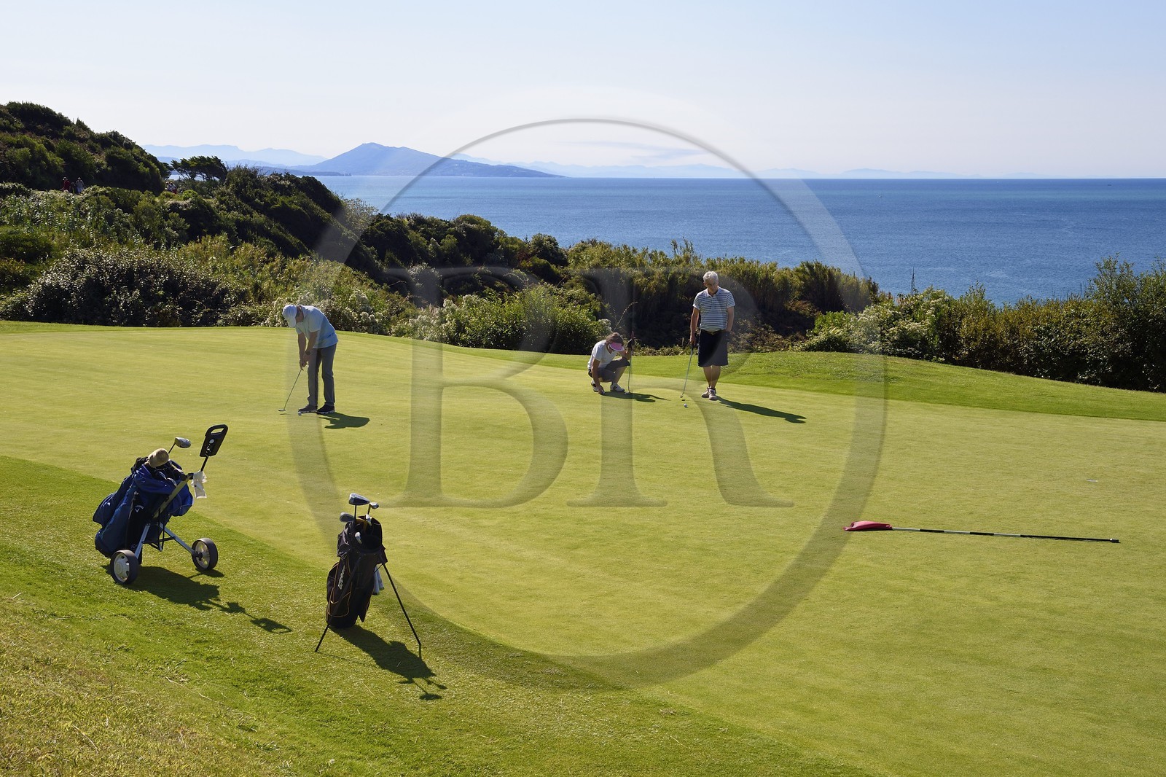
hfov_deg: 44.5
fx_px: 1425
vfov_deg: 30.5
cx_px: 583
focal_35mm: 44
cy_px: 388
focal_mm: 44
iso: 200
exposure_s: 1/250
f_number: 14
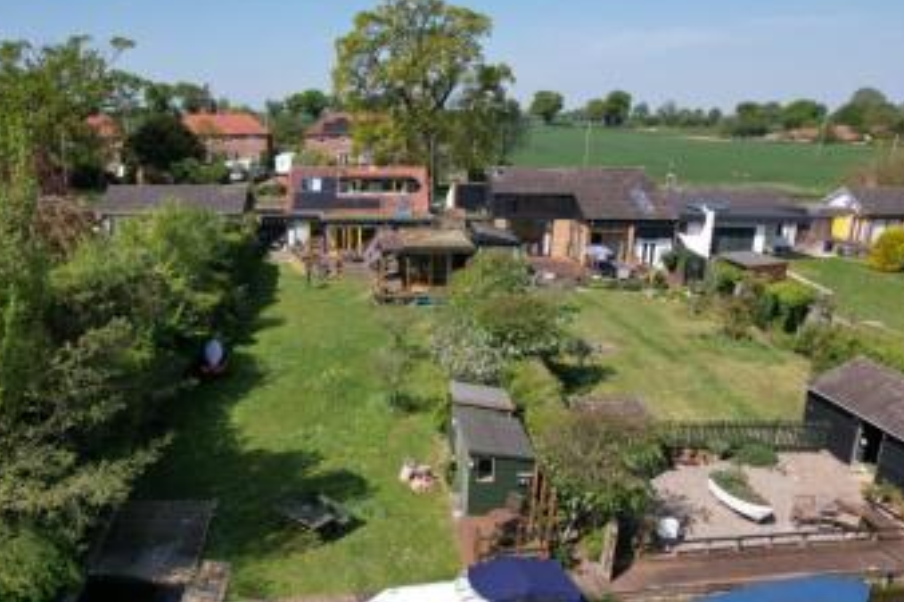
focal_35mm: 31
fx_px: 778
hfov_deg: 59.5
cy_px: 387
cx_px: 340
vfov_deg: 41.9
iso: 100
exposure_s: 1/100
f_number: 2.8
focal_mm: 8.38
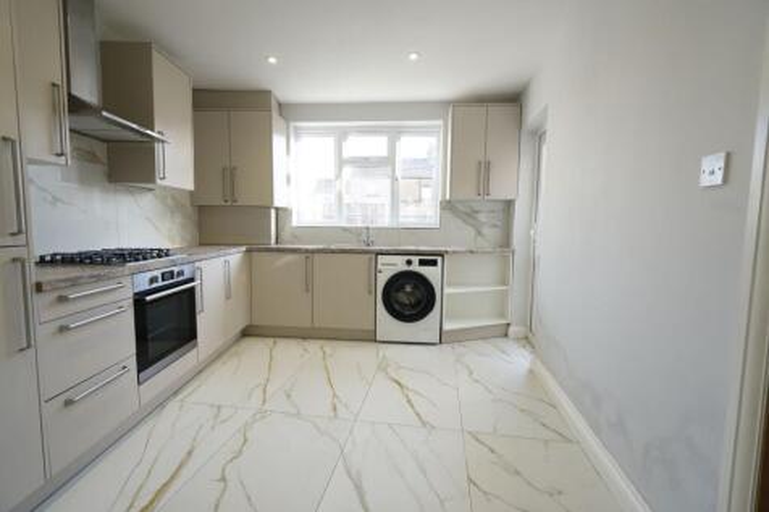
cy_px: 256
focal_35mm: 16
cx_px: 384
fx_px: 342
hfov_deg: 96.8
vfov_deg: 73.7
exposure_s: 1/80
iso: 500
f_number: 5.6
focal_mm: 16
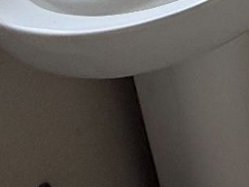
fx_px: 806
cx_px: 587
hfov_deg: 13.3
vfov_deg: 10.6
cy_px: -314
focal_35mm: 112
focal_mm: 2.22
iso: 80
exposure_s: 1/99
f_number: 2.2
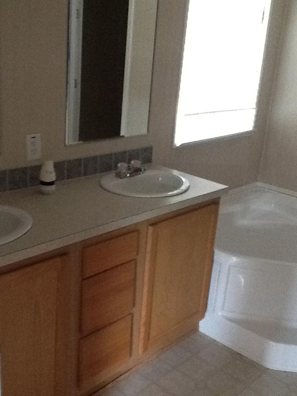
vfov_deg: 42.9
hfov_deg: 32.9
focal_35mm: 44
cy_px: 198
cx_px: 148
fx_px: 503
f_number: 2.4
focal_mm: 2.03
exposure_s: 1/20
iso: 400
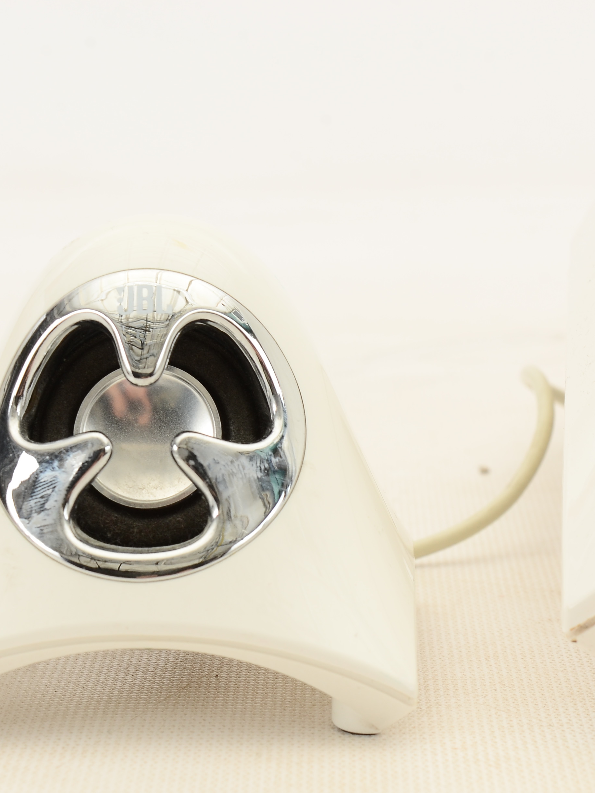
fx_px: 2744
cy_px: 396
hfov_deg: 12.4
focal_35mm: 120
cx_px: 379
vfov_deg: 16.5
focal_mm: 55
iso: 250
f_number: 13
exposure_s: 1/80
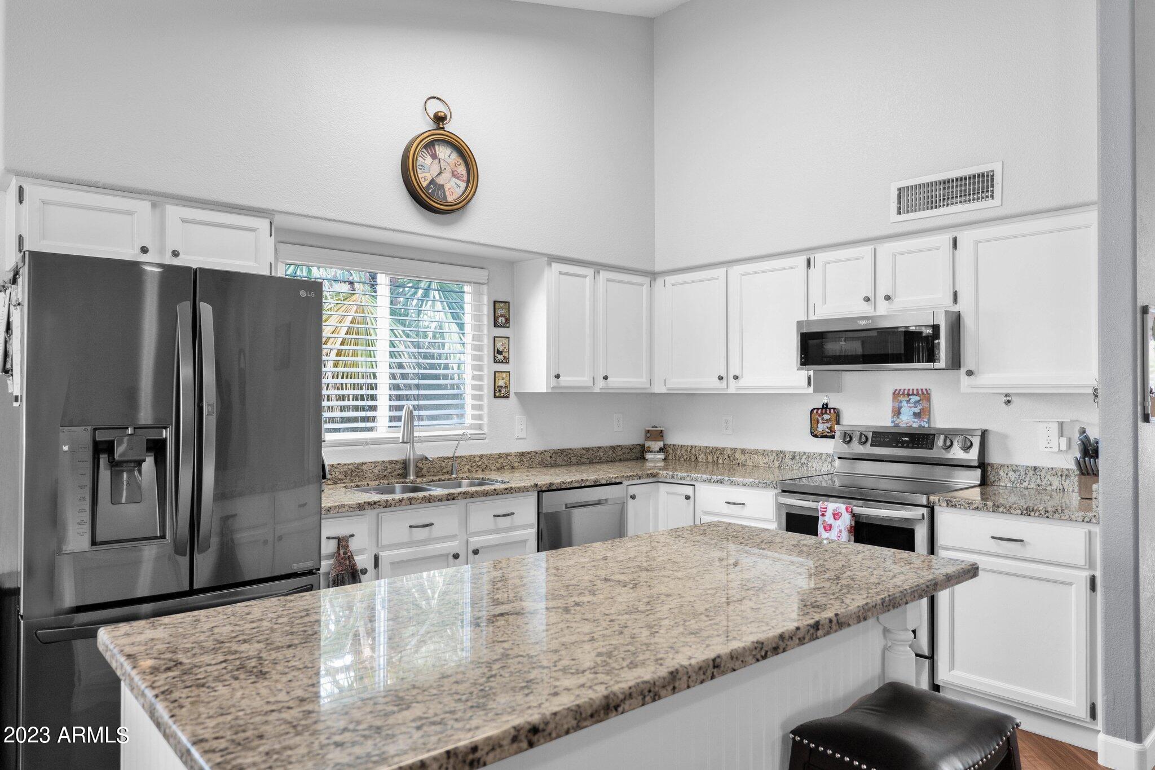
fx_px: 738
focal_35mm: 23
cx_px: 578
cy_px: 385
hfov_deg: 76.1
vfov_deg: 55.1
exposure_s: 1/20
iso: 500
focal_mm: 23
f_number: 4
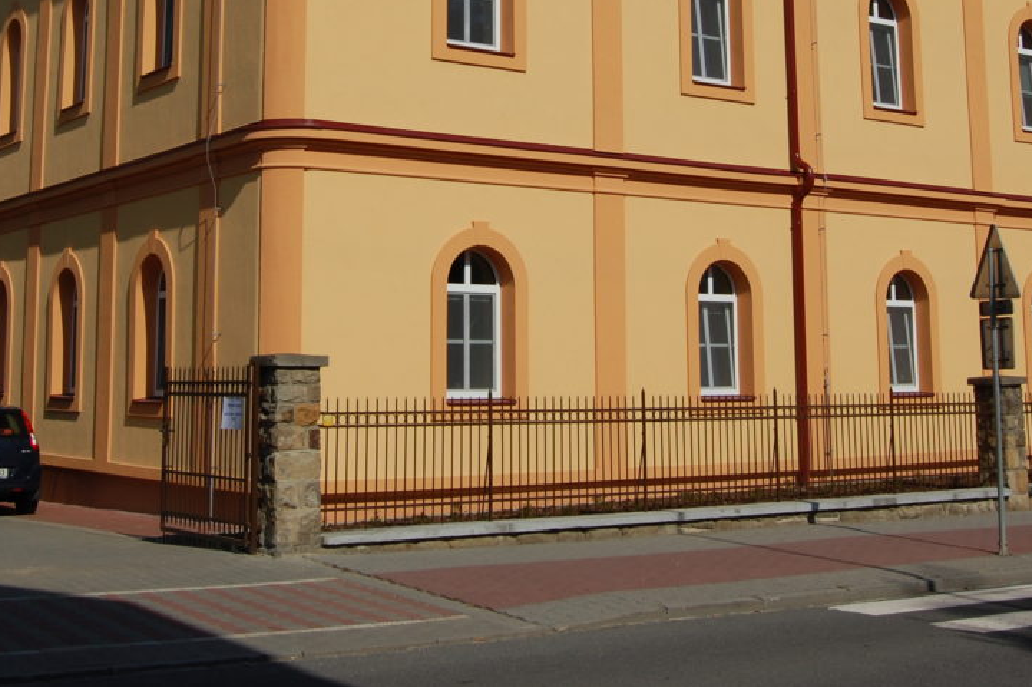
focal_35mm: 50
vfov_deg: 26.4
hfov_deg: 39.6
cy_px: 119
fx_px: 1432
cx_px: 463
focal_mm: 20
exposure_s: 1/500
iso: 200
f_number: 11
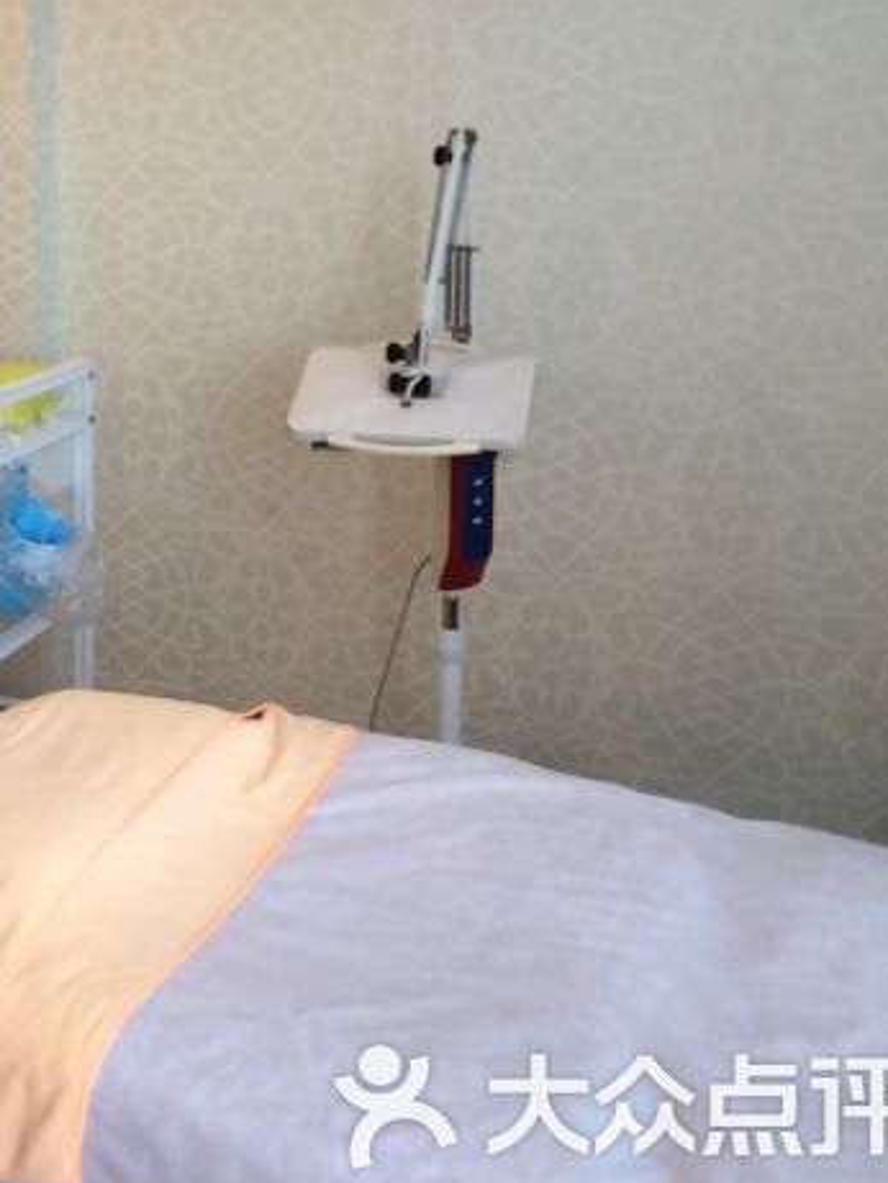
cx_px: 304
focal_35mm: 44
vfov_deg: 42.0
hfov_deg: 32.6
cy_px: 341
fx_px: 1504
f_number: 2.2
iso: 125
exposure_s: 1/100
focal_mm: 4.15
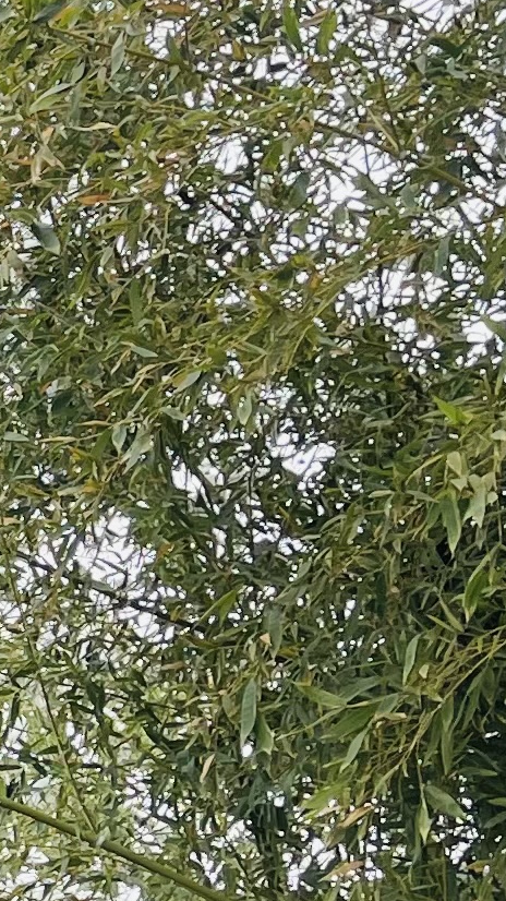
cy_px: 738
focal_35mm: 133
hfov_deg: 7.7
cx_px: -1091
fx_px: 3176
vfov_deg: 16.0
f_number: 1.6
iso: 32
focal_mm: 5.1
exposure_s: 1/264
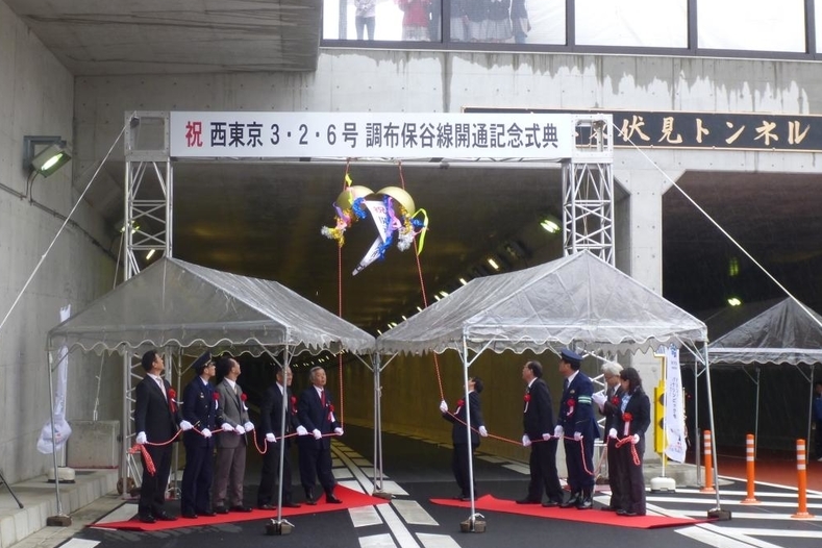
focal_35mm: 58
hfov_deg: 34.5
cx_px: 406
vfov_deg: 23.4
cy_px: 247
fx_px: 1324
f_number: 4.9
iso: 100
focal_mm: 9.8
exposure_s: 1/80
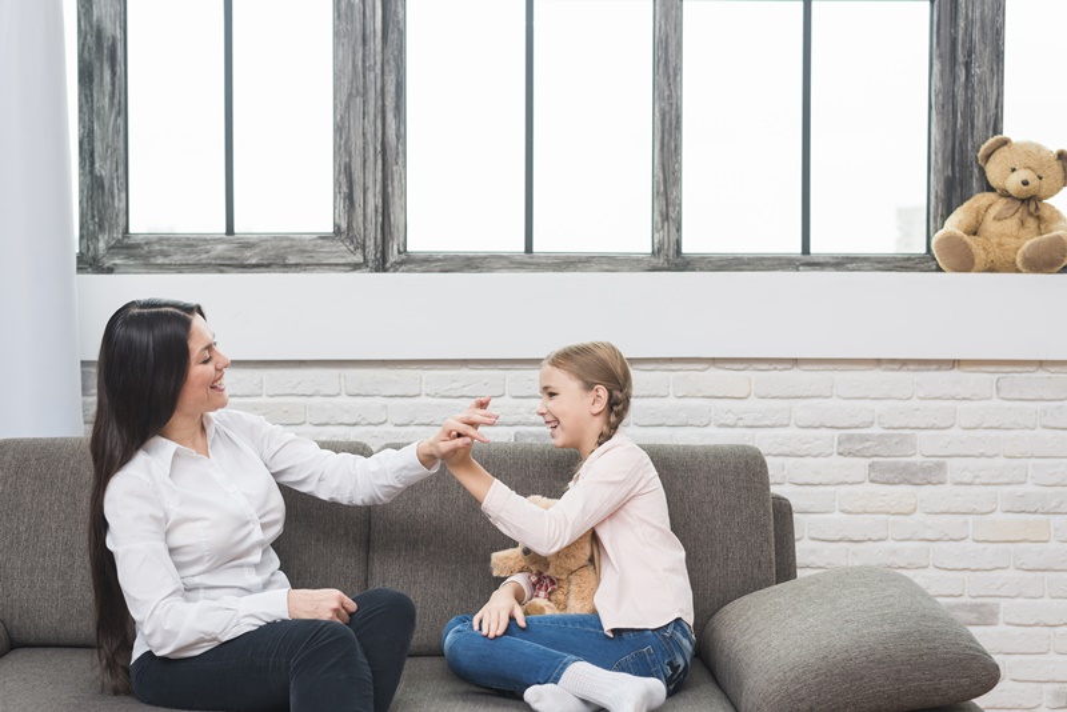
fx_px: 1482
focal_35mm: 50
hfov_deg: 39.6
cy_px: 356
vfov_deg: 27.0
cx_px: 534
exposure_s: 1/160
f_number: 3.5
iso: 320
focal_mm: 50
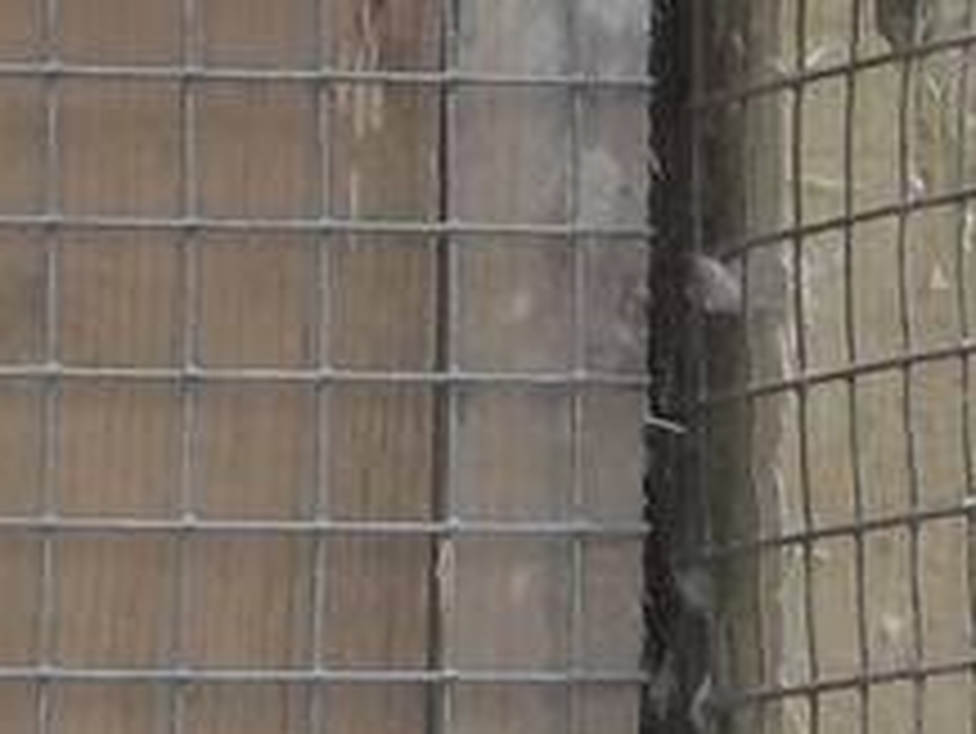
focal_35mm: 635
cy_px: 0
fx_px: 17914
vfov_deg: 2.3
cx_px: -1664
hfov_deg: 3.1
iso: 106
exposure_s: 1/50
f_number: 4.5
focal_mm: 15.4
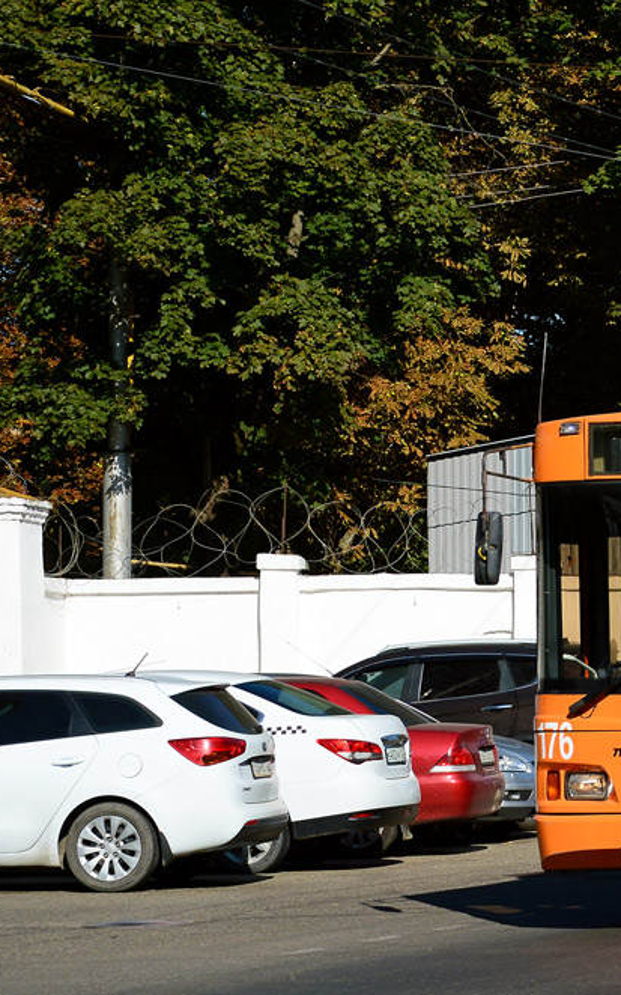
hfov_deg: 8.0
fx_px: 4361
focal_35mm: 161
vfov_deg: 13.0
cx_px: 832
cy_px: 415
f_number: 5.6
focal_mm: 58
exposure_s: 1/640
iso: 100
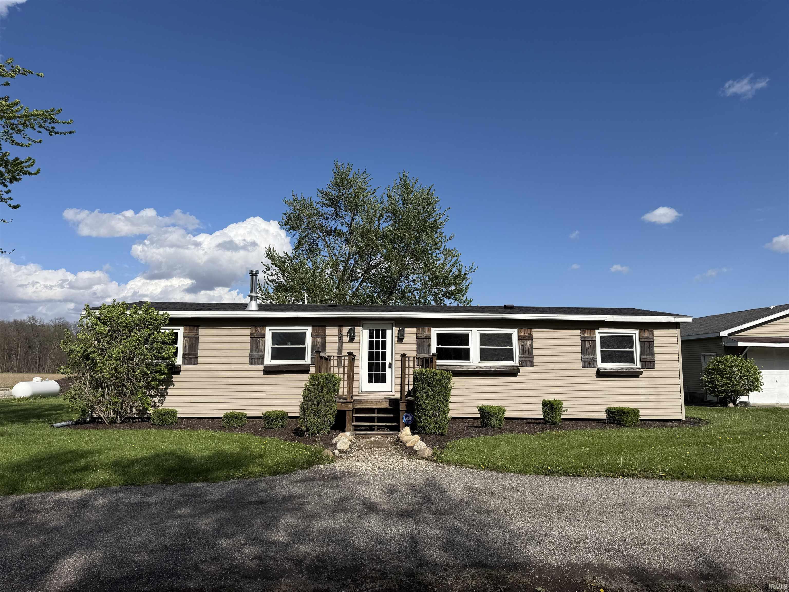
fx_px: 547
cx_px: 394
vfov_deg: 56.8
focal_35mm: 24
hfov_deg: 71.6
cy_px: 296
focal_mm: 6.76
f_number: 1.78
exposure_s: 1/8130
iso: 80
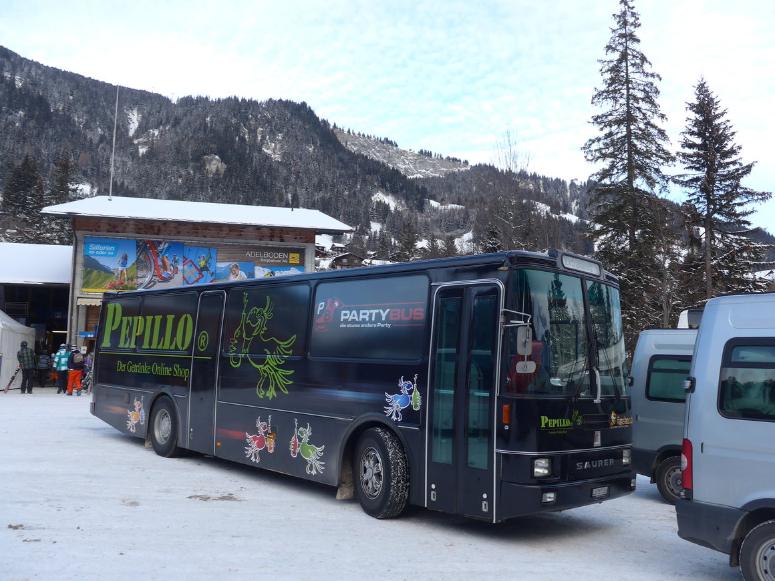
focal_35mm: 30
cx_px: 392
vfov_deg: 46.8
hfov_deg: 60.0
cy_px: 297
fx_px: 672
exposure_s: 1/320
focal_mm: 6
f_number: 2.8
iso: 80
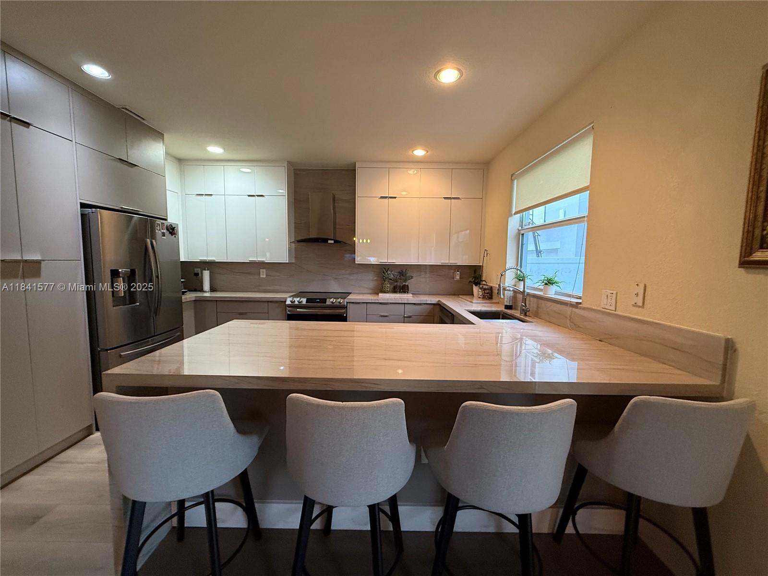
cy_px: 288
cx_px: 384
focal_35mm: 14
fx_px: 311
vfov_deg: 85.7
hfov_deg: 102.1
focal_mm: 2.22
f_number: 2.2
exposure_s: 1/60
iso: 320
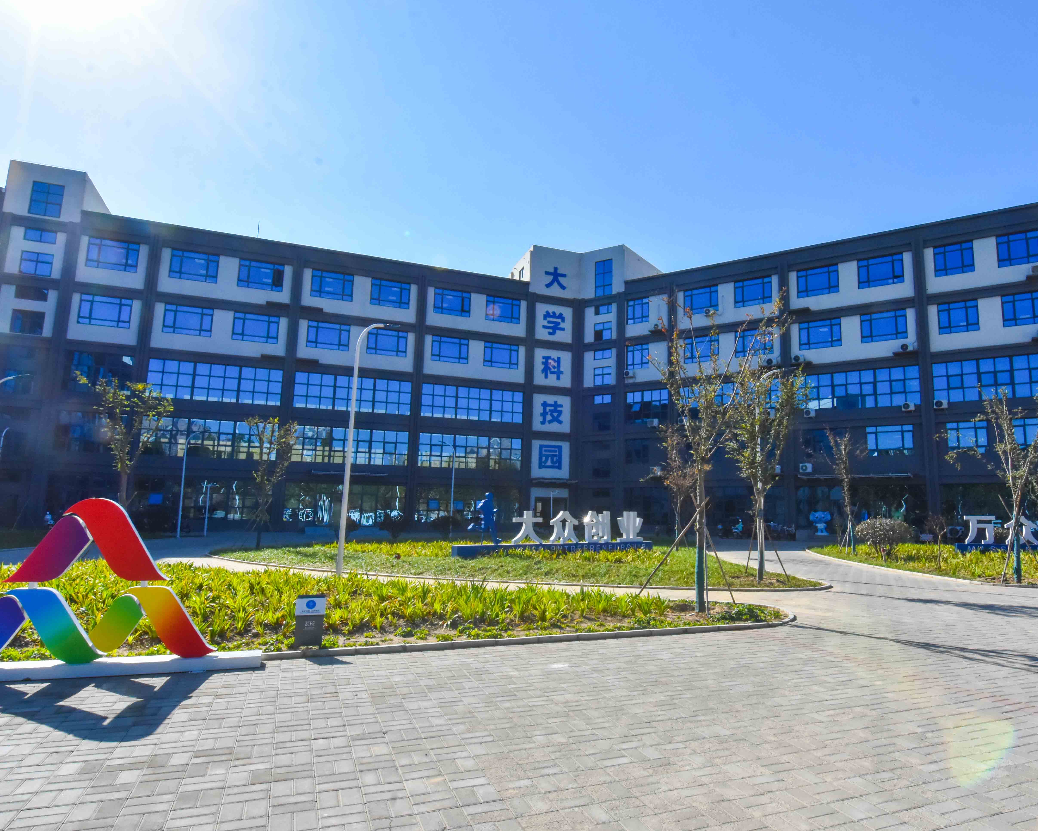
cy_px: 409
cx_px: 600
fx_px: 645
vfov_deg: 65.5
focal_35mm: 21
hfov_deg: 77.1
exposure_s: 1/1000
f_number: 16
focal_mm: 12
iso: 1250
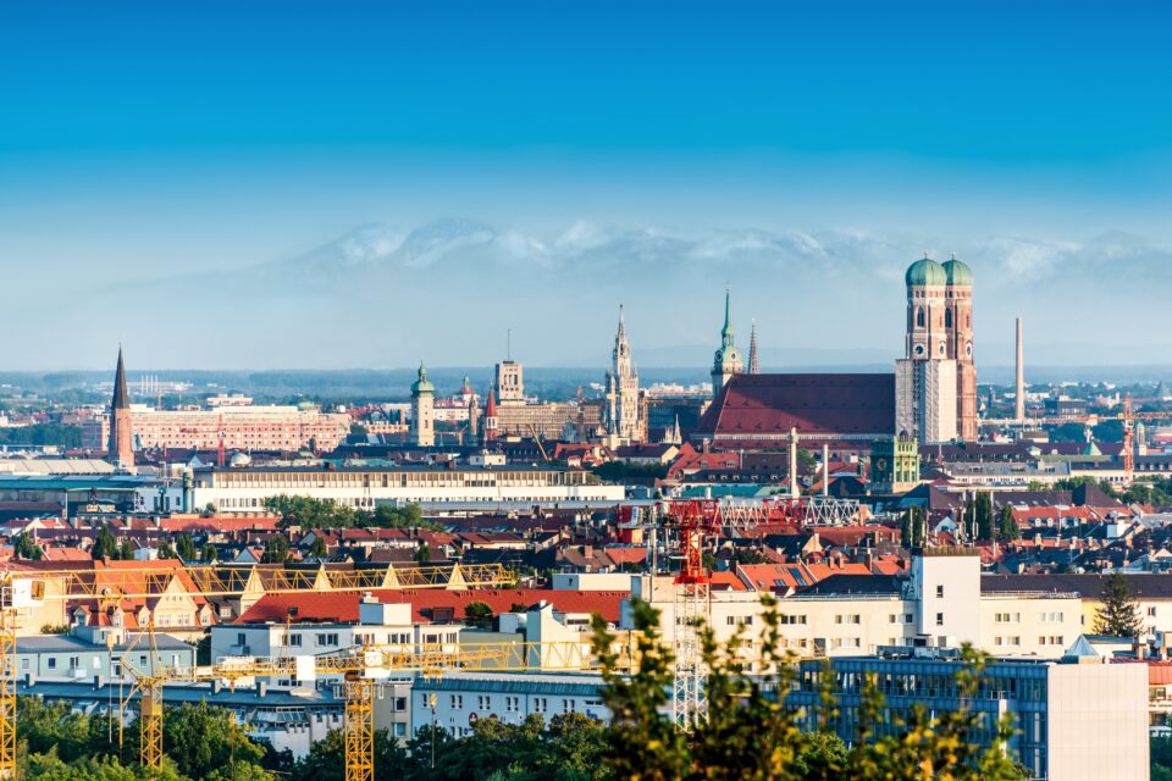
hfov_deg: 6.4
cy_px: 365
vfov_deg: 4.3
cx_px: 606
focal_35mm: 320
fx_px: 10417
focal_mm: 300
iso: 200
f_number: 8
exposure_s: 1/250
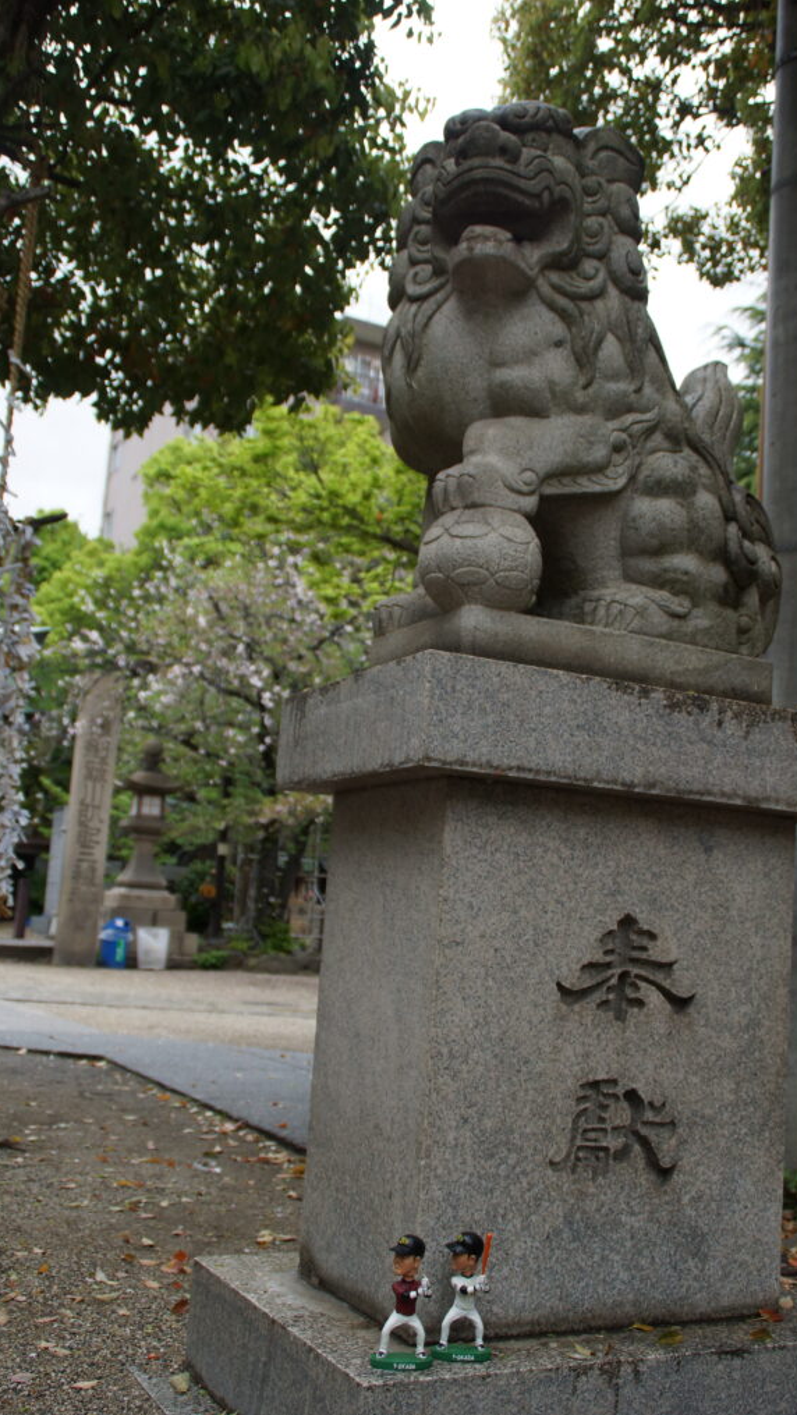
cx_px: 467
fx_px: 1427
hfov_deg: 31.1
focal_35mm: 38
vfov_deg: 52.8
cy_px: 712
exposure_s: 1/160
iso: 320
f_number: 4
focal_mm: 24
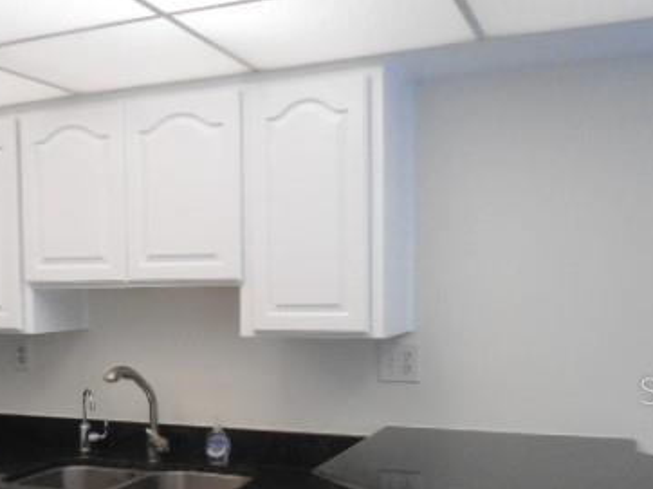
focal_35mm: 46
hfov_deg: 40.9
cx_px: 233
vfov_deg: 30.7
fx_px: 867
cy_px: 390
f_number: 2.8
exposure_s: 1/200
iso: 400
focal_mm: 4.7
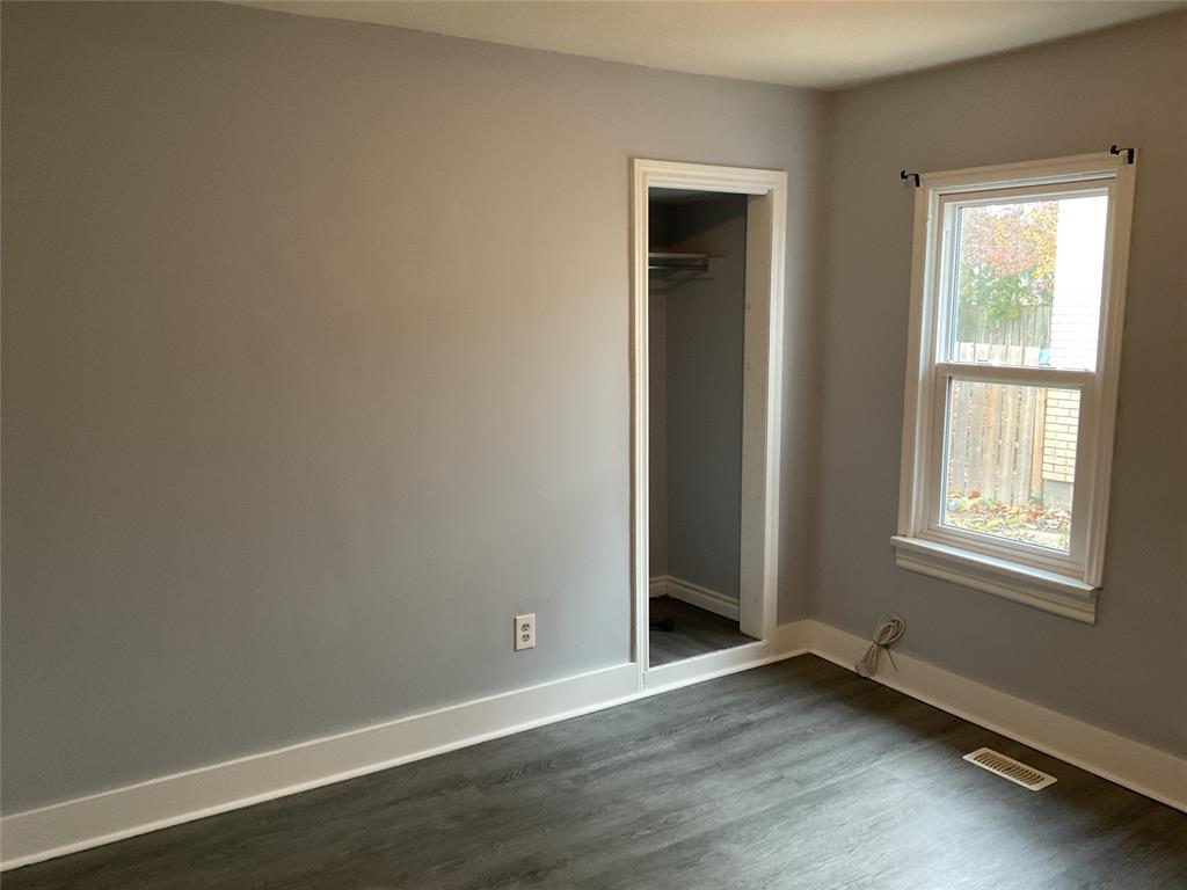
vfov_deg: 48.2
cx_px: 594
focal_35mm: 29
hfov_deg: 61.7
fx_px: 994
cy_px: 445
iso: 160
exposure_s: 1/60
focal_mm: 3
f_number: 1.8
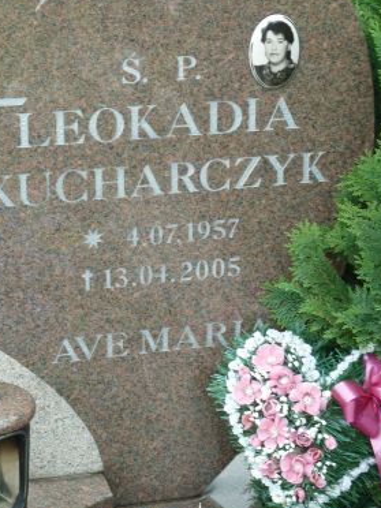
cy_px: 223
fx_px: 1570
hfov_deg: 13.8
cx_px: 205
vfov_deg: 18.4
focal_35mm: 107
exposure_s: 1/40
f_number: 4.2
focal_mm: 13.7
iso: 100
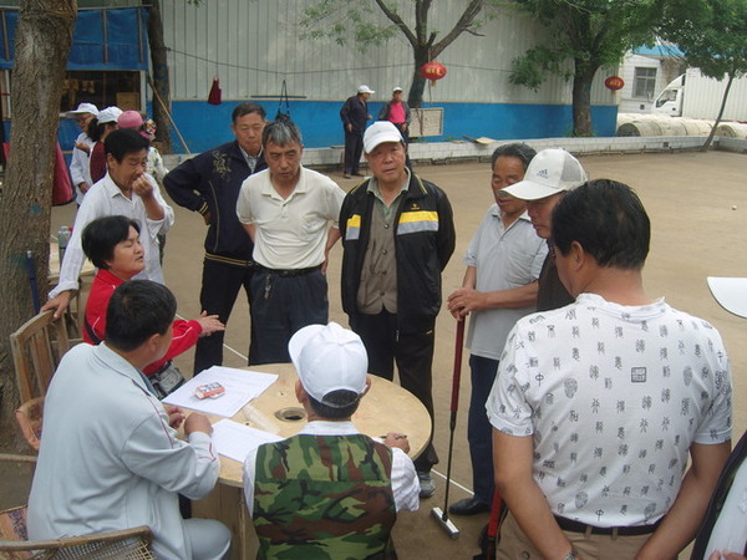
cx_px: 374
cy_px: 280
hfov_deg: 54.0
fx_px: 734
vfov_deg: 41.8
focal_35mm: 34
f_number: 2.8
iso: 100
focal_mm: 7.3
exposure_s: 1/320
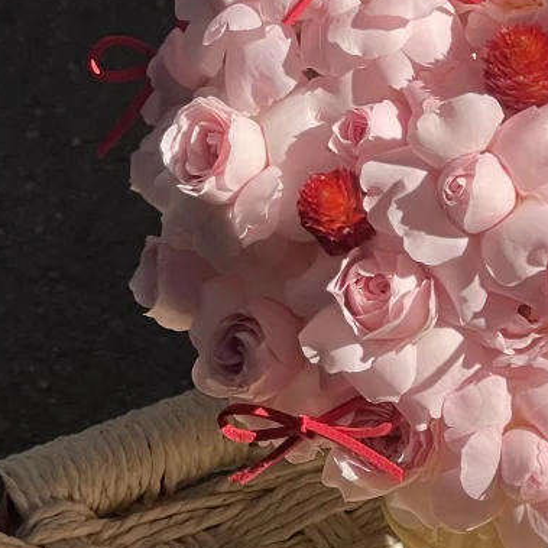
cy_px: 84
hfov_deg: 8.1
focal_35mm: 215
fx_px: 3851
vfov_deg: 8.1
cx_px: 347
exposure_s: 1/881
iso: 20
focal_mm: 7.5
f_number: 2.2
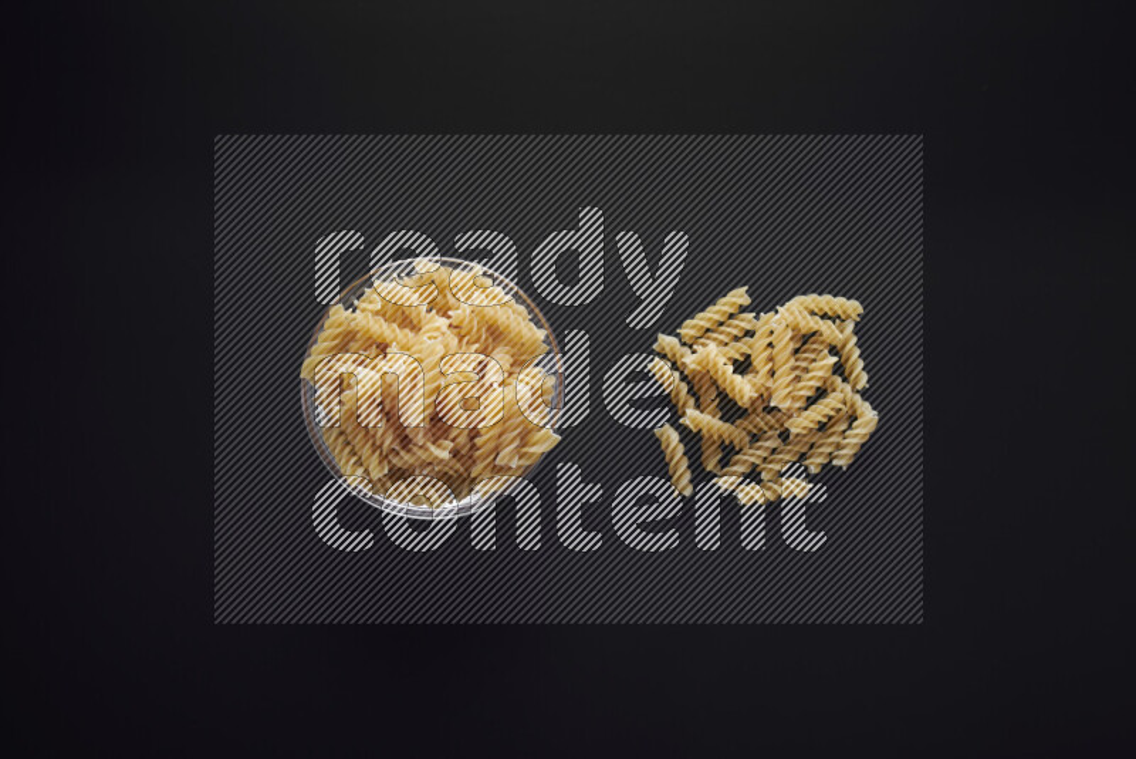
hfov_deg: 39.6
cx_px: 568
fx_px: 1578
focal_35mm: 50
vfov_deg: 27.0
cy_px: 380
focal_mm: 50
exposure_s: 1/100
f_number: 8
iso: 100
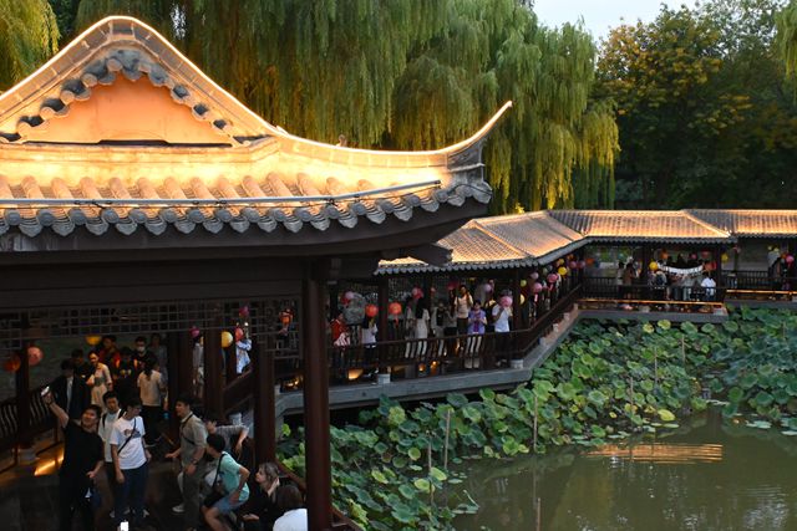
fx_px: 963
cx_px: 398
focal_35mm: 44
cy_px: 266
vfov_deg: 30.9
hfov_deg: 45.0
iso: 6400
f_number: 9
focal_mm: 29
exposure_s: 1/50
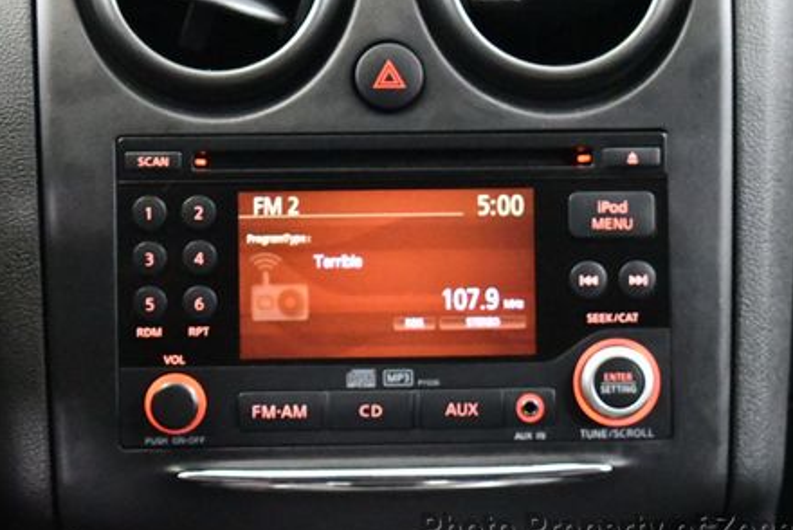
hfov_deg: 12.8
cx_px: 398
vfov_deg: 8.6
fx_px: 3527
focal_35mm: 160
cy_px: 177
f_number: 5.6
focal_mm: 55
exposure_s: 1/60
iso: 12800
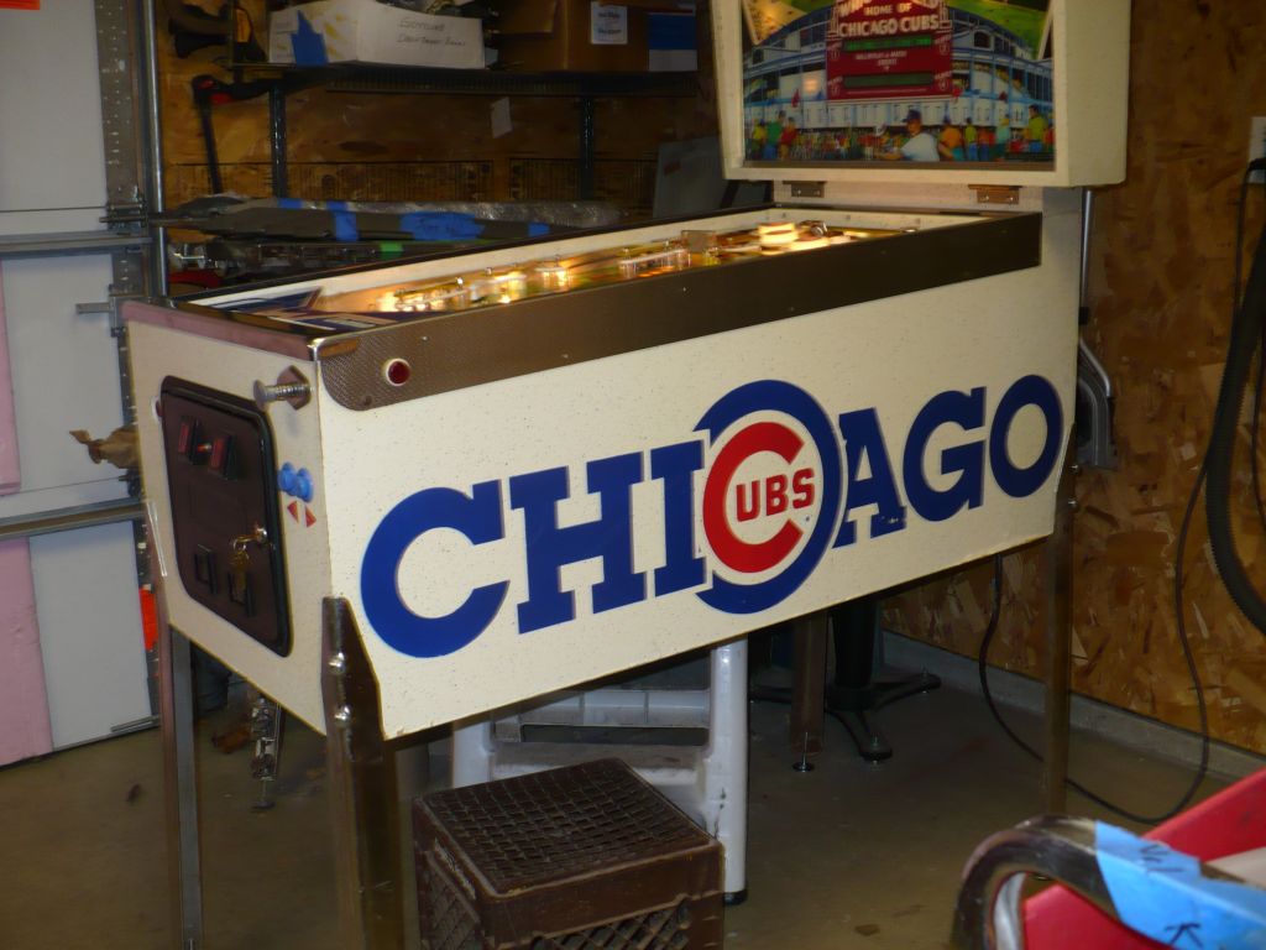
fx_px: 1353
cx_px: 633
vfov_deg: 38.7
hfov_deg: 50.1
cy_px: 475
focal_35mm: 37
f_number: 2.8
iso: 100
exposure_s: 1/30
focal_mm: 6.1
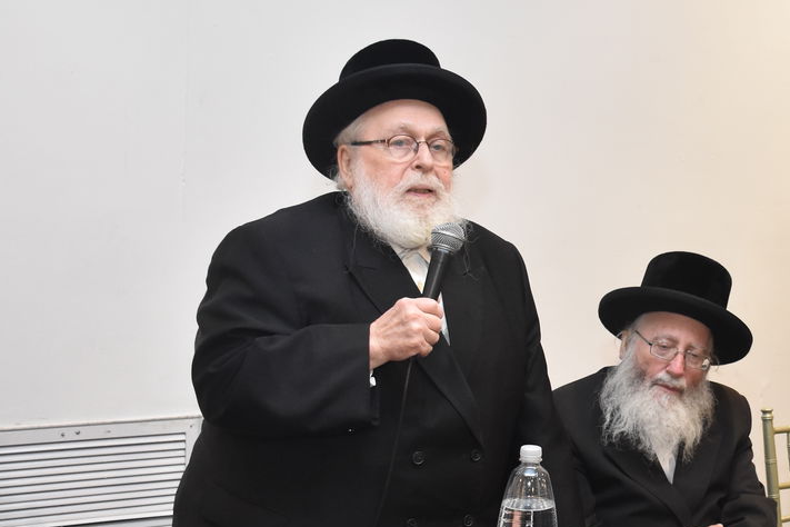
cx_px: 769
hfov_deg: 29.2
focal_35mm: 65
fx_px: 1426
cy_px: 279
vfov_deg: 20.9
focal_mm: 22
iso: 1600
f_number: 5.6
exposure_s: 1/100
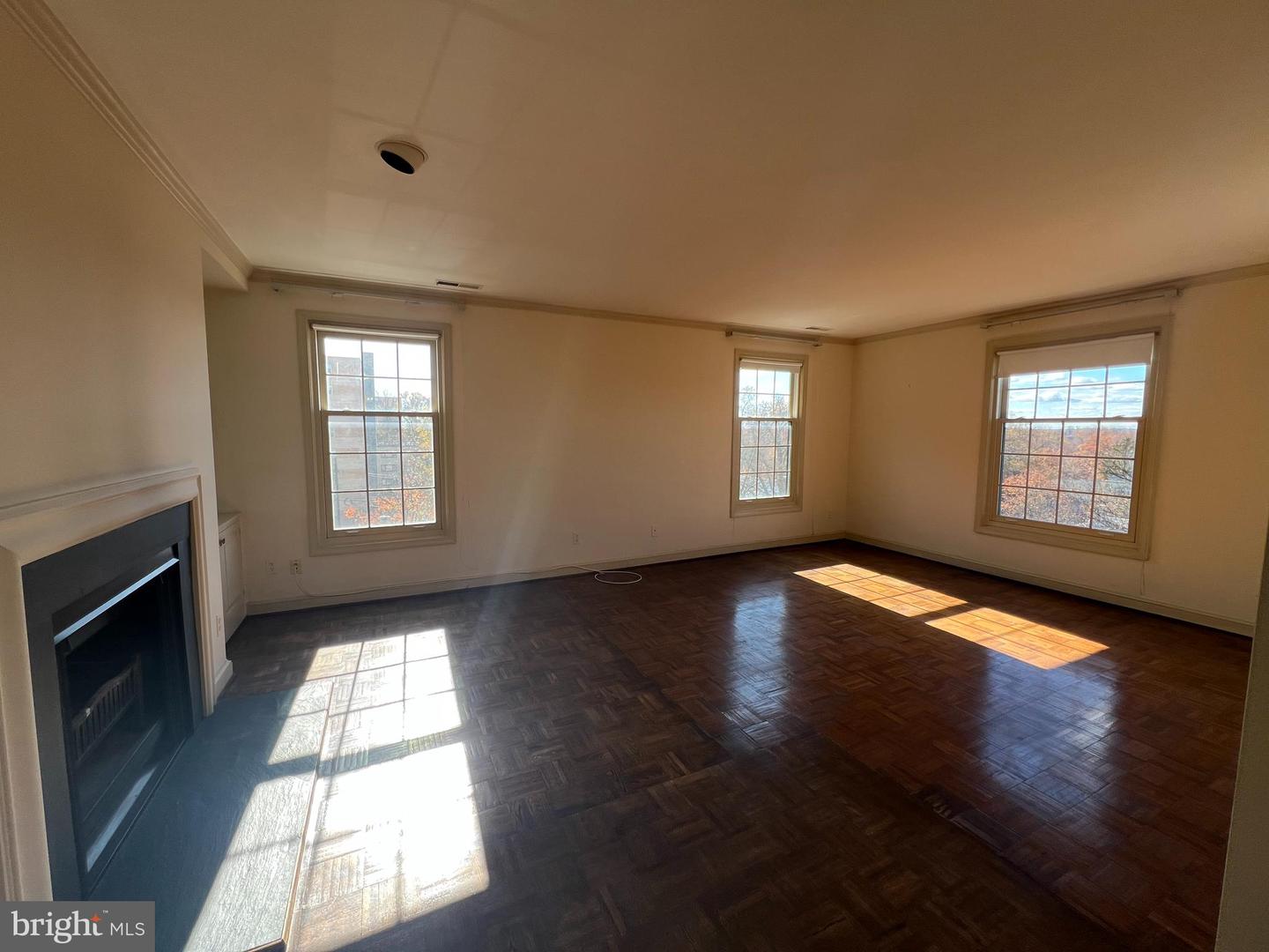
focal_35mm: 13
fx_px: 477
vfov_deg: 89.9
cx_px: 634
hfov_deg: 106.2
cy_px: 476
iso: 32
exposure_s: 1/136
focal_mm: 1.57
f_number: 1.8
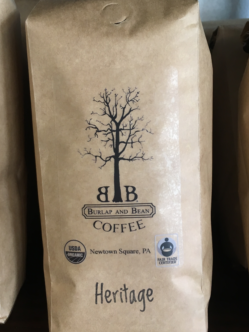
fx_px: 374
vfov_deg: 47.9
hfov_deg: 36.8
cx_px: 125
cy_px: 161
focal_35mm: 39
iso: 64
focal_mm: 4.15
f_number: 2.2
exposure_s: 1/30
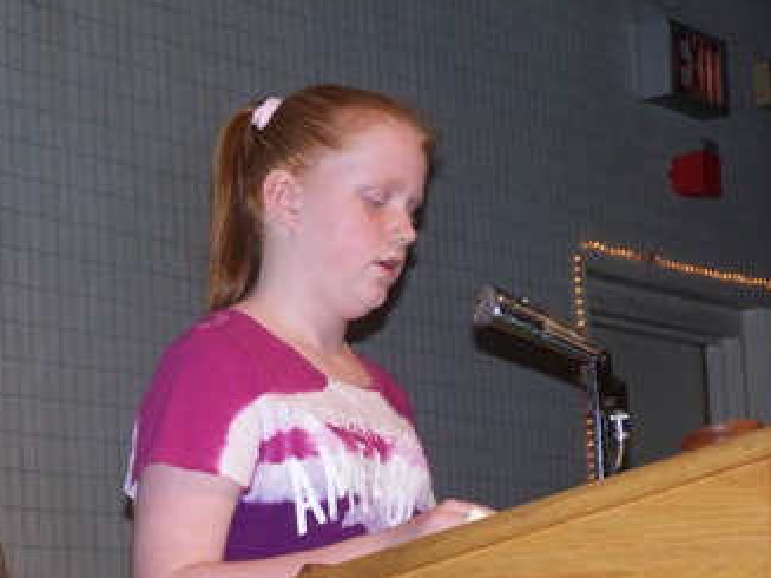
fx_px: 2783
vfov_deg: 11.8
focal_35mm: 125
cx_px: 376
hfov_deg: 15.8
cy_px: 285
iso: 140
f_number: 3.2
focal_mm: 19.4
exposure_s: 1/100
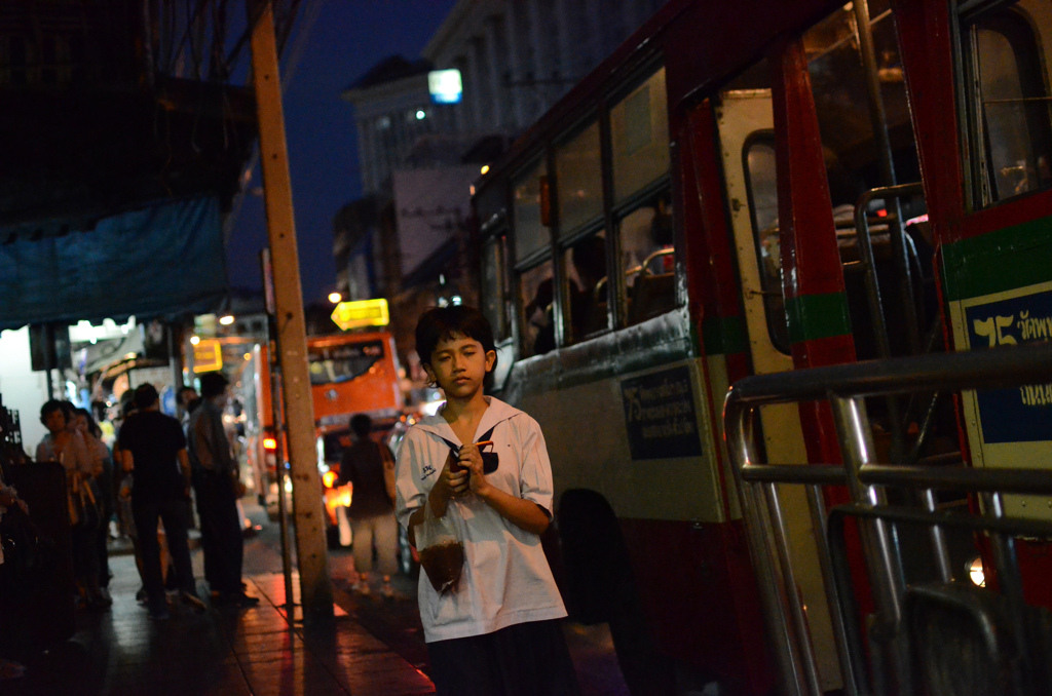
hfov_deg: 37.9
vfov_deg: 25.6
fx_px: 1531
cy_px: 348
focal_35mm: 52
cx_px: 526
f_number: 1.8
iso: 6400
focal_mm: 35
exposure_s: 1/500
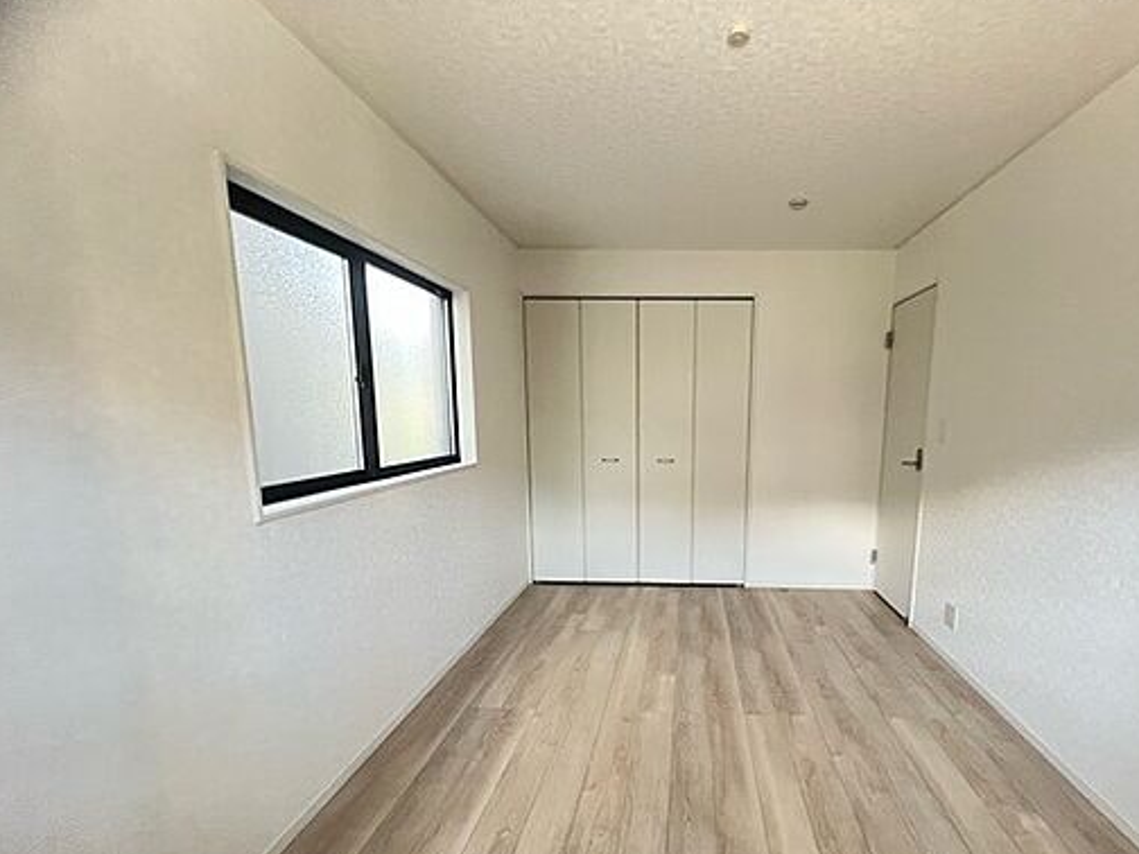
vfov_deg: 77.3
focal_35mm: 16
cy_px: 509
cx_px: 676
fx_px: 526
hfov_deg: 93.4
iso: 400
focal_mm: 1.57
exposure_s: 1/60
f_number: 1.8
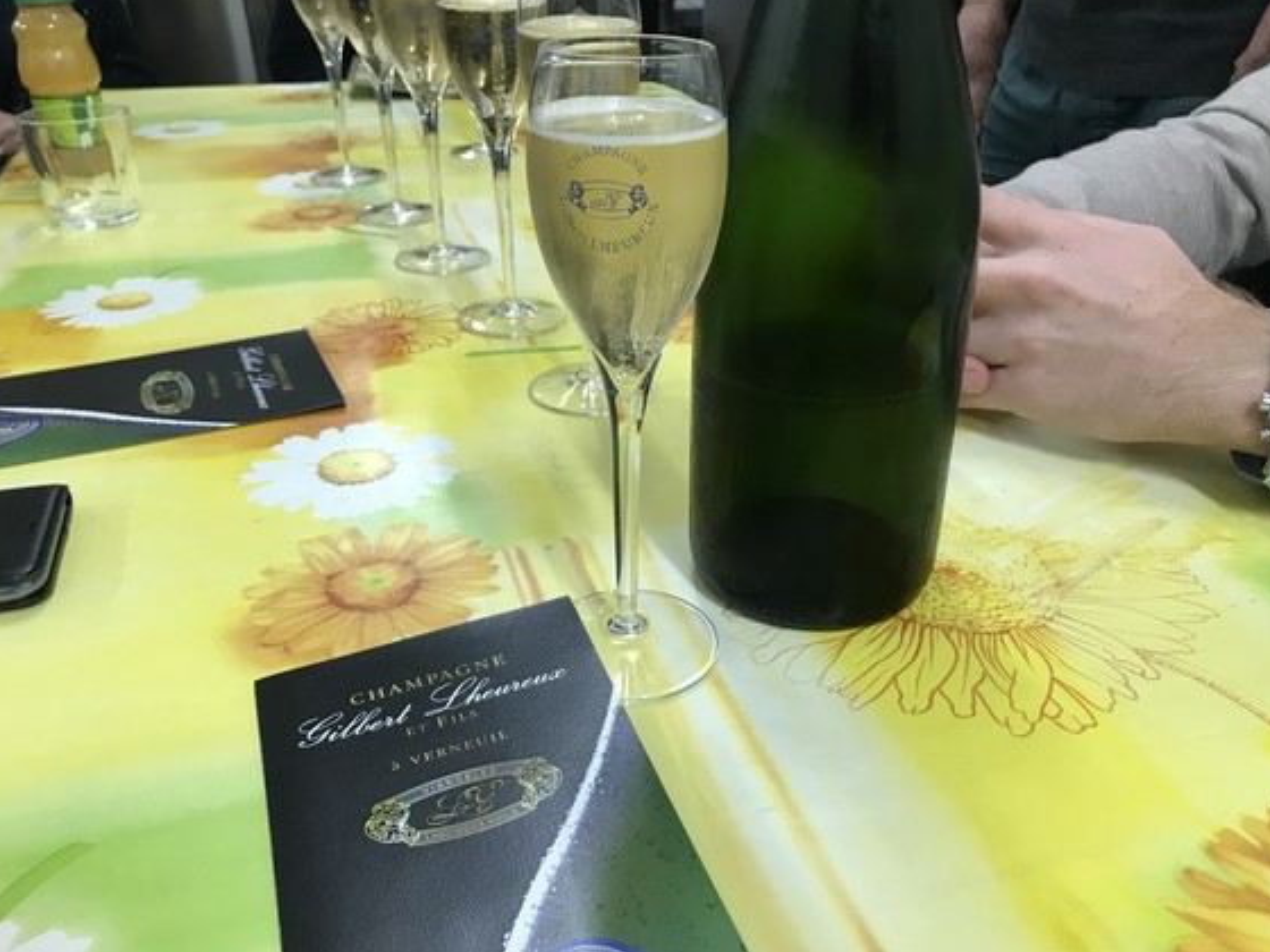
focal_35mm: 30
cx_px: 674
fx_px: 1101
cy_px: 501
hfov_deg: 59.9
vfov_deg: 46.8
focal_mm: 3.99
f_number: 1.8
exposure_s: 1/25
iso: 40
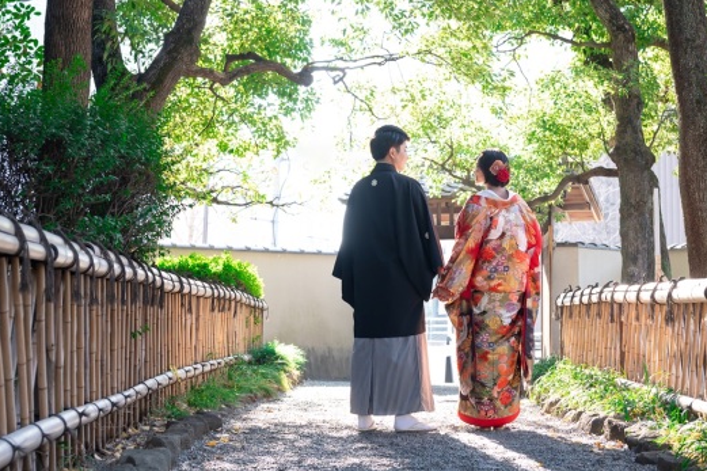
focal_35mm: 66
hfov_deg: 30.4
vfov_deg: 20.5
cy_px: 138
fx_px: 1296
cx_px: 430
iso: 640
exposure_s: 1/250
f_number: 4
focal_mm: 43
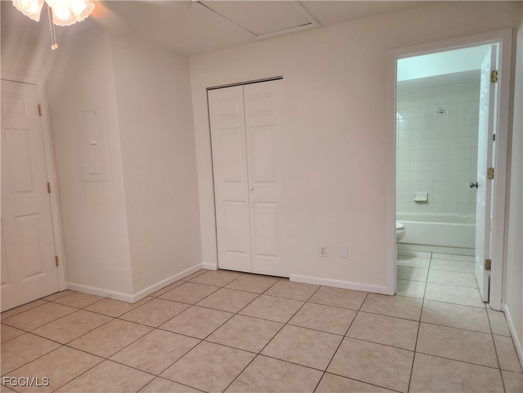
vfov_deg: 58.9
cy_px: 196
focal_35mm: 23
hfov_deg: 73.9
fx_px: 347
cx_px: 262
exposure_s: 1/120
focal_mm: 5.4
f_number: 1.8
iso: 125
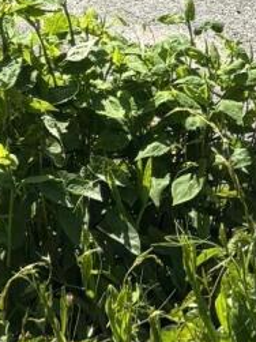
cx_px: 131
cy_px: -726
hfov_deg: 7.2
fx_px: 2043
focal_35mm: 207
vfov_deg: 8.0
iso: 50
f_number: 1.6
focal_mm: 5.96
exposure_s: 1/2242
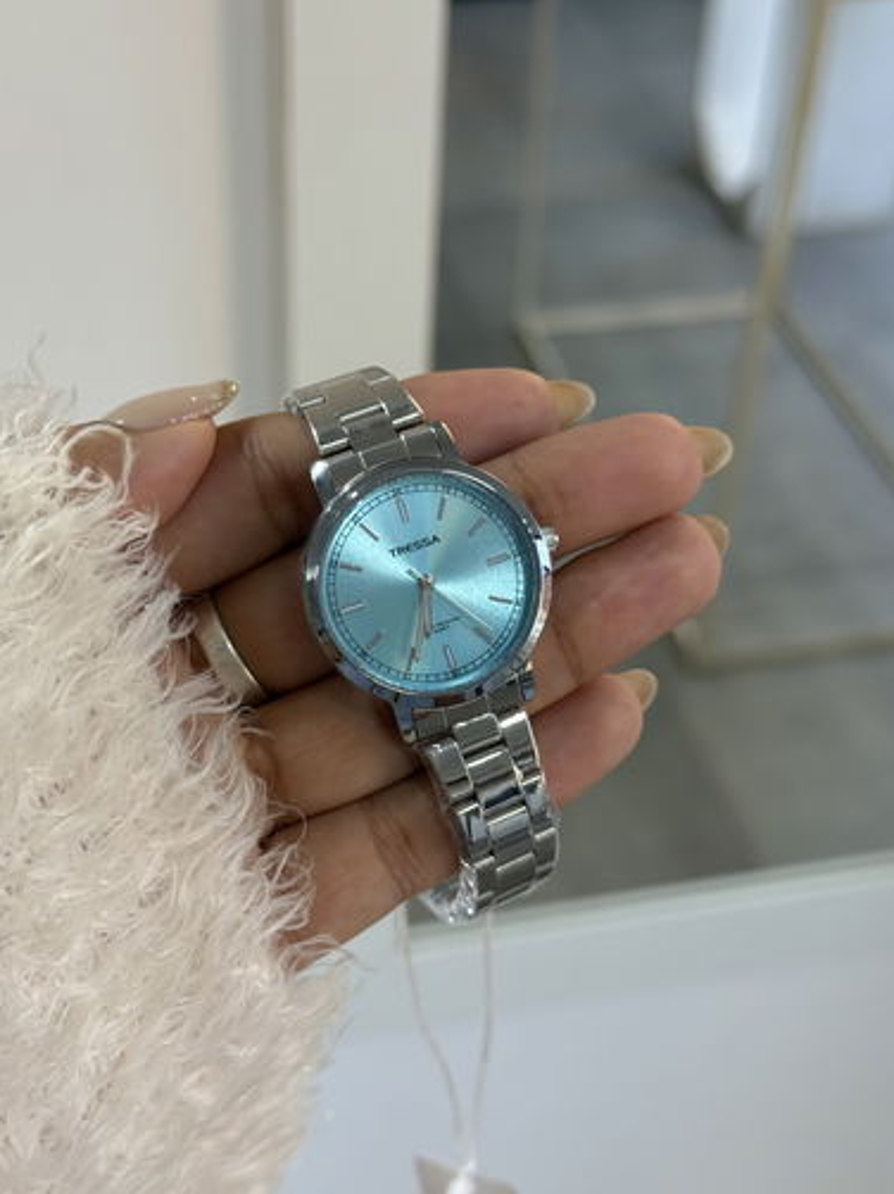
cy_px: 612
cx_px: 430
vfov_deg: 37.5
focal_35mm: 51
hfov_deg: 28.5
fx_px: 1758
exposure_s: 1/201
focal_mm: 6.76
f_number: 1.78
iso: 160
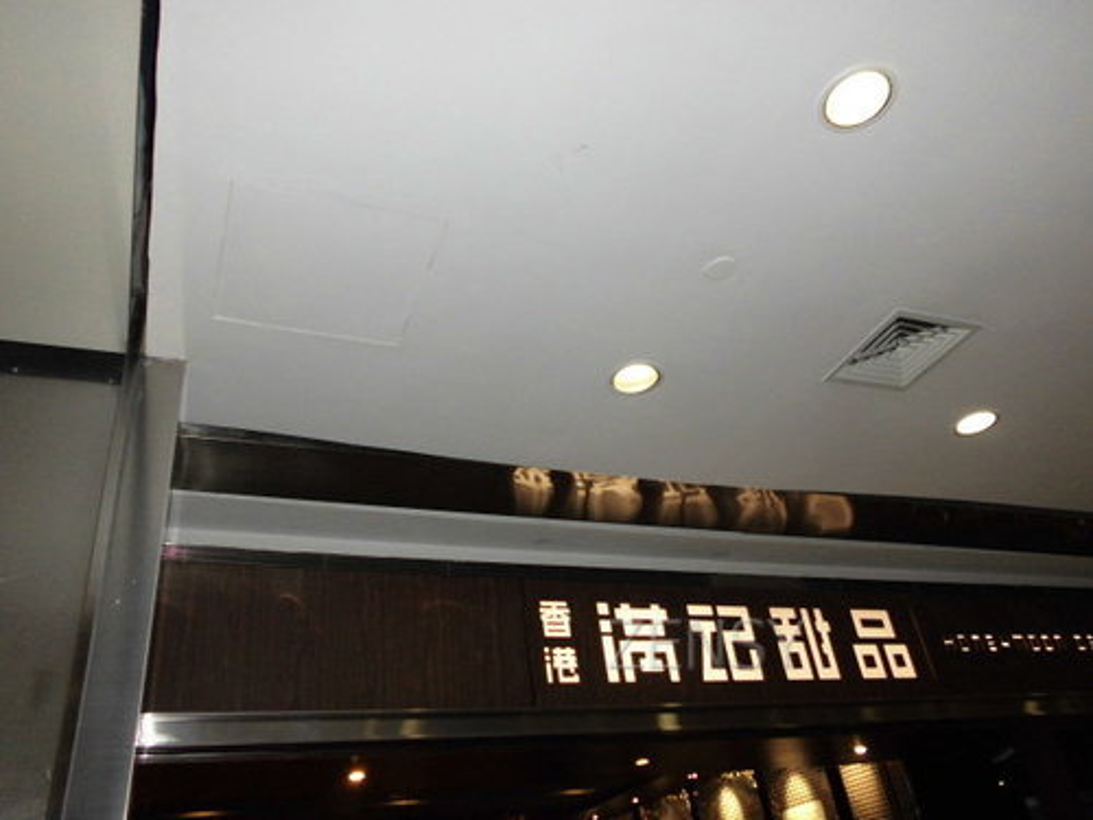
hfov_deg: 67.3
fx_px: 821
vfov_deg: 53.1
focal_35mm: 26
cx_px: 546
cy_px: 410
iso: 200
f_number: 3.2
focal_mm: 4.6
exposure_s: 1/60
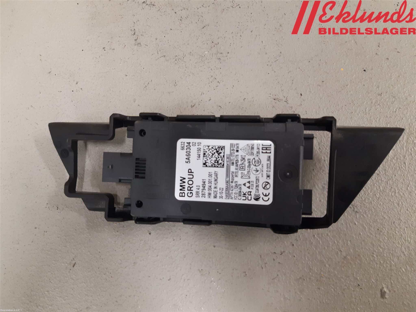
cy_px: 156
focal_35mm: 26
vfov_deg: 53.1
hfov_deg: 67.3
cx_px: 208
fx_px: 312
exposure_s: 1/50
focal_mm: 3.93
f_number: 1.7
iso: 200
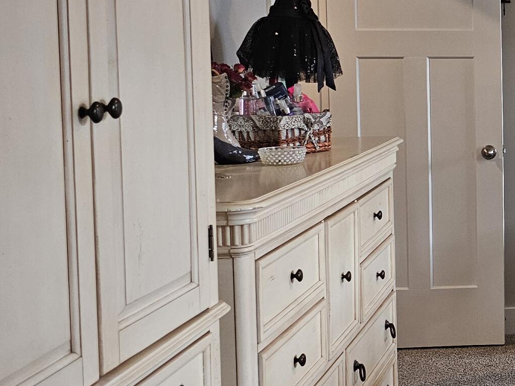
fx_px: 1012
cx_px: 735
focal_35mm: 68
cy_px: 127
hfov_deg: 23.7
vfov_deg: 21.5
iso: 250
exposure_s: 1/120
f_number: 1.7
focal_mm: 6.3
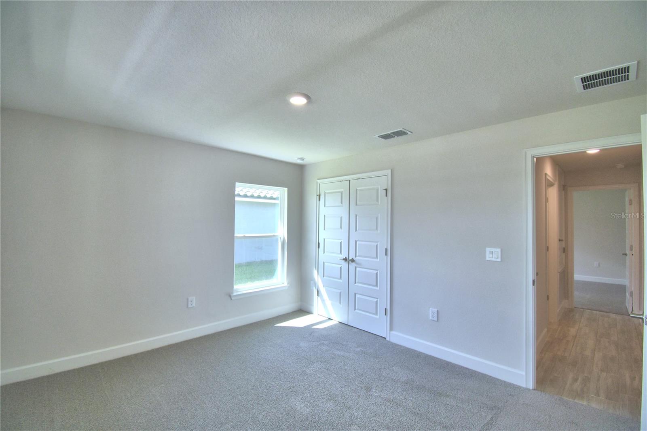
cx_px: 324
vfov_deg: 77.3
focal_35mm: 15
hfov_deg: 100.4
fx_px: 270
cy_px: 216
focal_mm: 10
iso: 200
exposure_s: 1/250
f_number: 4.5
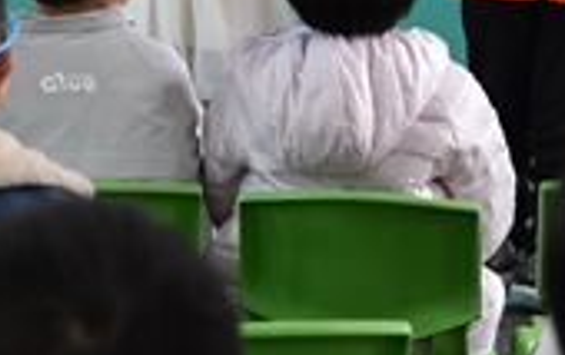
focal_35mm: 134
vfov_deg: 9.4
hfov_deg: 15.6
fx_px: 2067
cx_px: 276
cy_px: -280
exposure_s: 1/80
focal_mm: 35
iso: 400
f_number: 4.5
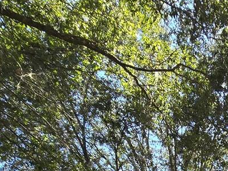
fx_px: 343
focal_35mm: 52
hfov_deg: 30.7
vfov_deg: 20.1
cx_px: 278
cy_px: 308
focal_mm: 2.2
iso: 50
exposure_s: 1/338
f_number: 2.2
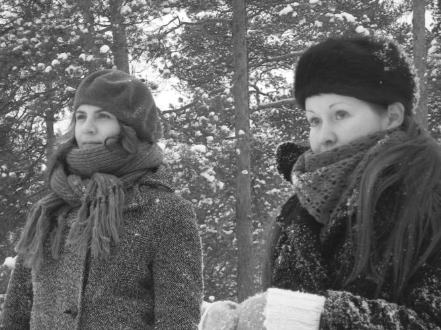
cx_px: 220
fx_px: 1312
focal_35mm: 103
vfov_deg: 14.4
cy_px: 165
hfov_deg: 19.1
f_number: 4.6
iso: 50
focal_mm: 21.3
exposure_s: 1/48
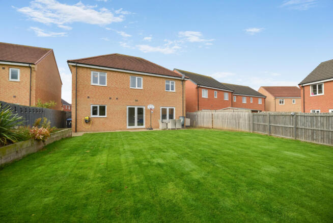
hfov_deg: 100.4
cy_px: 112
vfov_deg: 77.4
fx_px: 139
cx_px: 166
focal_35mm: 15
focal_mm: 15
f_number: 8
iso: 100
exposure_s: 1/200
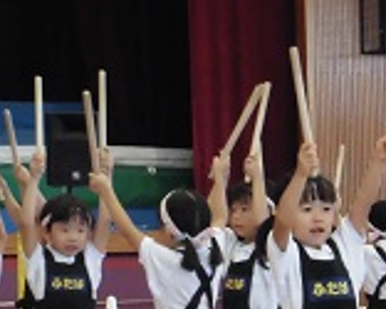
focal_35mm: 260
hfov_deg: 7.4
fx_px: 2972
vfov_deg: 5.9
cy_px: 272
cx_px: 416
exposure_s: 1/80
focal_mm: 18.63
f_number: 4.8
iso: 800
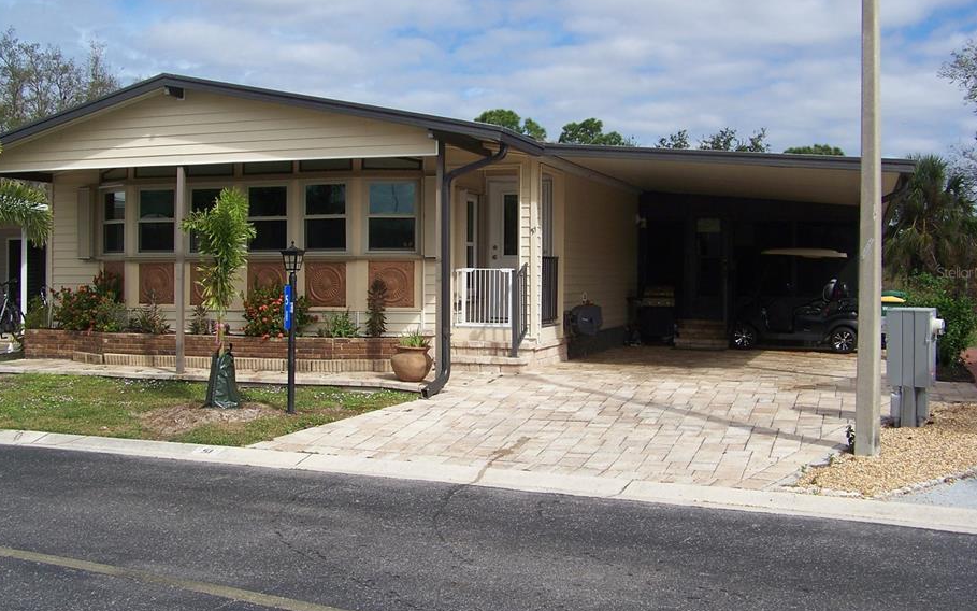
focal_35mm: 43
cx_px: 451
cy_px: 272
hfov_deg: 46.2
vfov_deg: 29.8
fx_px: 1145
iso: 64
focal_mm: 5.85
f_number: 4
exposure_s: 1/500
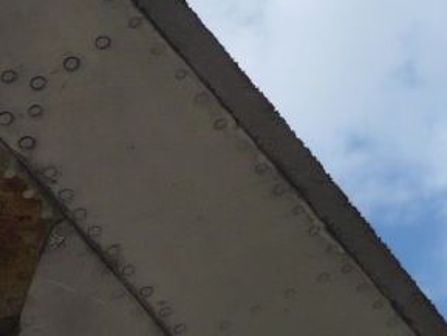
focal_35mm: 124
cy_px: 163
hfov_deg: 15.5
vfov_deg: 12.0
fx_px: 1602
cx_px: -37
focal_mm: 5.8
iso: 100
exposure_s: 1/250
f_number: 8
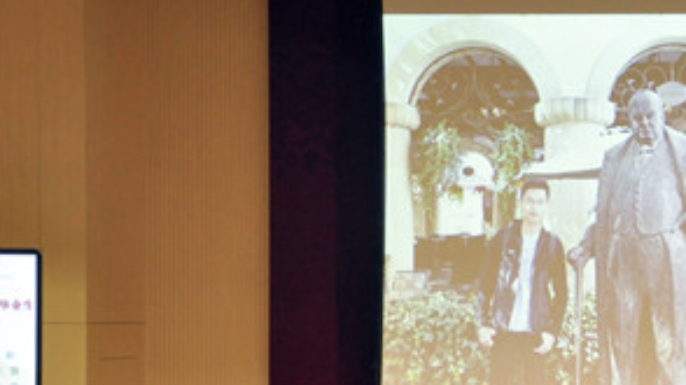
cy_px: 322
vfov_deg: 8.4
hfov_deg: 14.7
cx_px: 691
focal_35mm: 144
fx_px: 2619
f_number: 4.8
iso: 1600
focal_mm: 45
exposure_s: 1/60
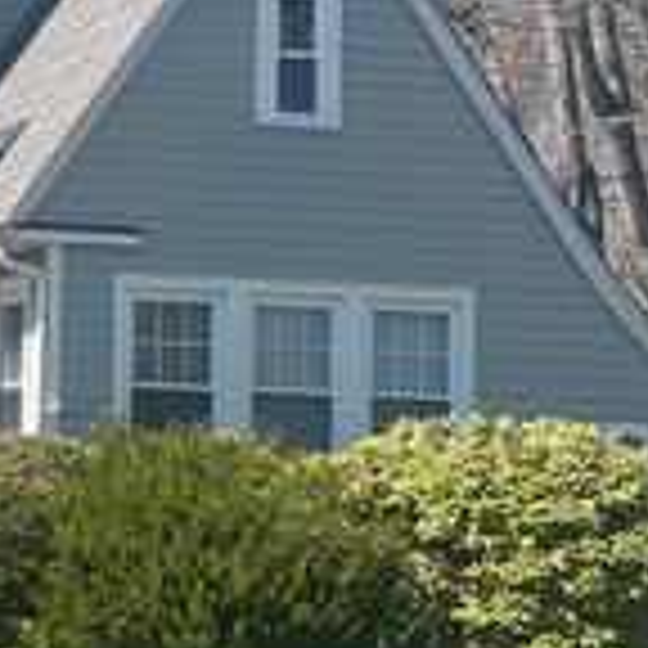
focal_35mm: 196
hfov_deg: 8.7
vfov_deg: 8.9
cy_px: 187
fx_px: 4151
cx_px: -297
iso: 32
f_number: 2.2
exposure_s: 1/779
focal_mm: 7.5
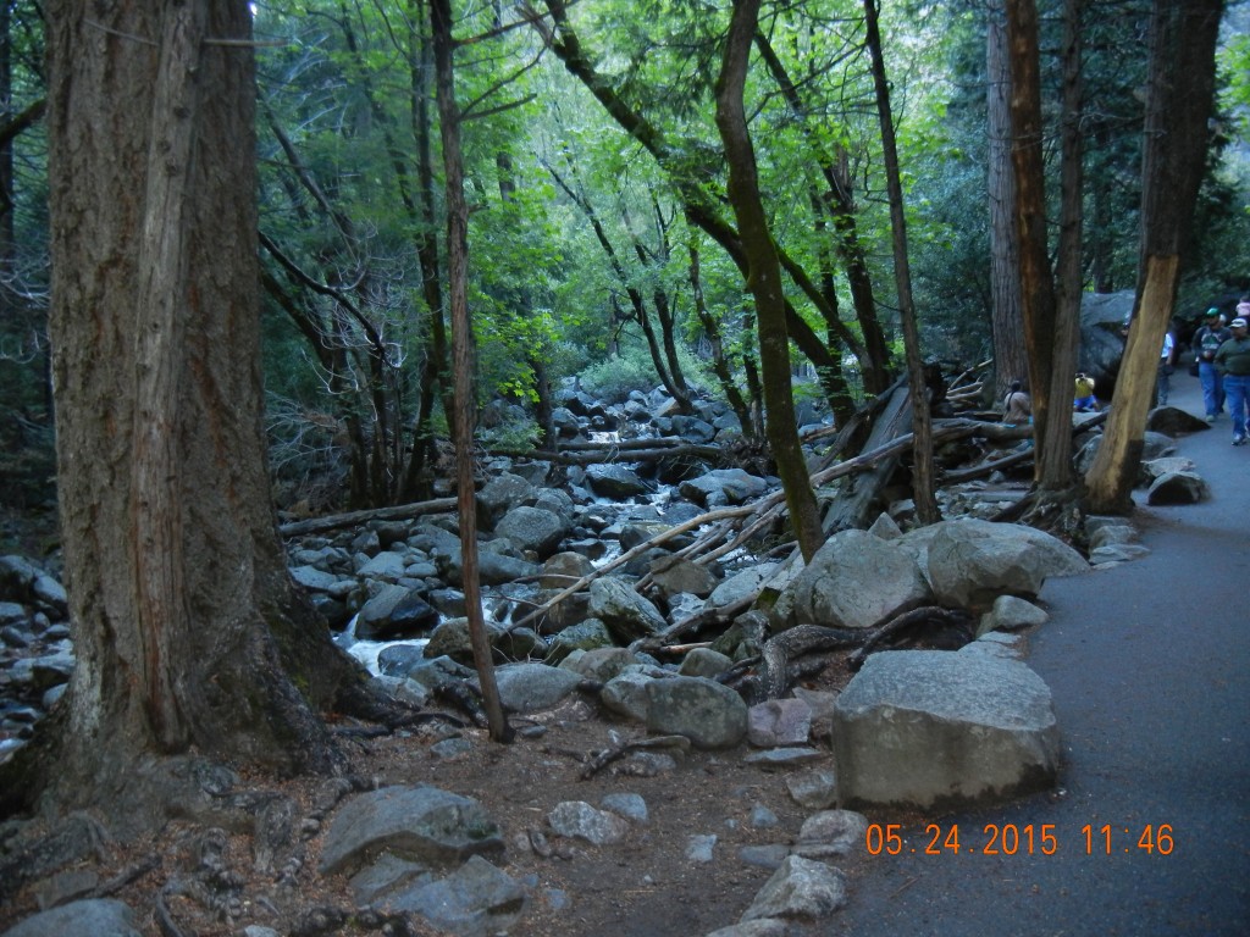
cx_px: 625
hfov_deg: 60.0
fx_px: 1083
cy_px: 468
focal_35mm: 30
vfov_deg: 46.8
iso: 400
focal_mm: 5.4
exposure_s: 1/30
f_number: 3.5
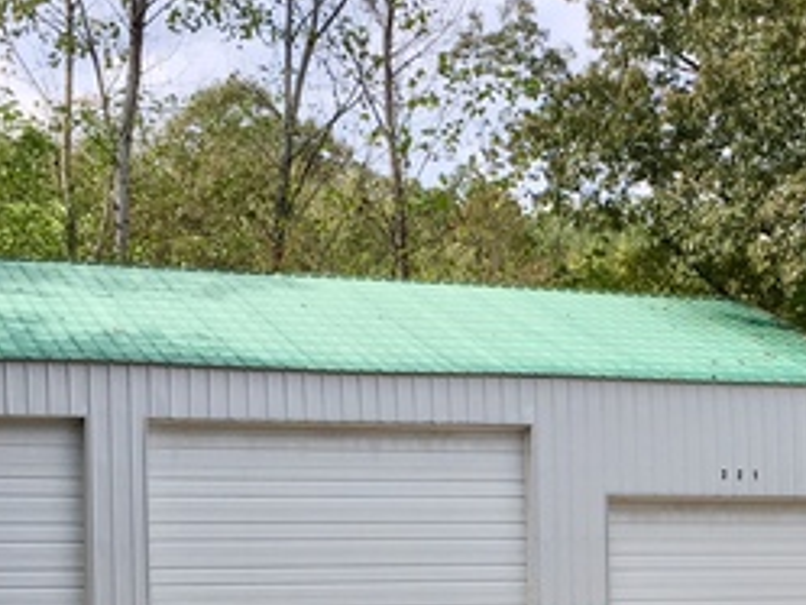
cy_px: 702
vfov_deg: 15.9
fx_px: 2097
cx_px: 740
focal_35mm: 90
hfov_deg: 21.2
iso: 25
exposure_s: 1/490
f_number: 2.2
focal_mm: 4.15
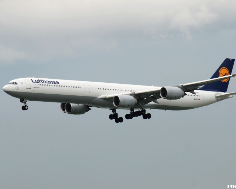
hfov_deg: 4.4
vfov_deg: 3.5
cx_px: 130
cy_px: 94
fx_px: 3068
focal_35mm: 439
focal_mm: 260
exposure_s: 1/800
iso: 200
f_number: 5.6
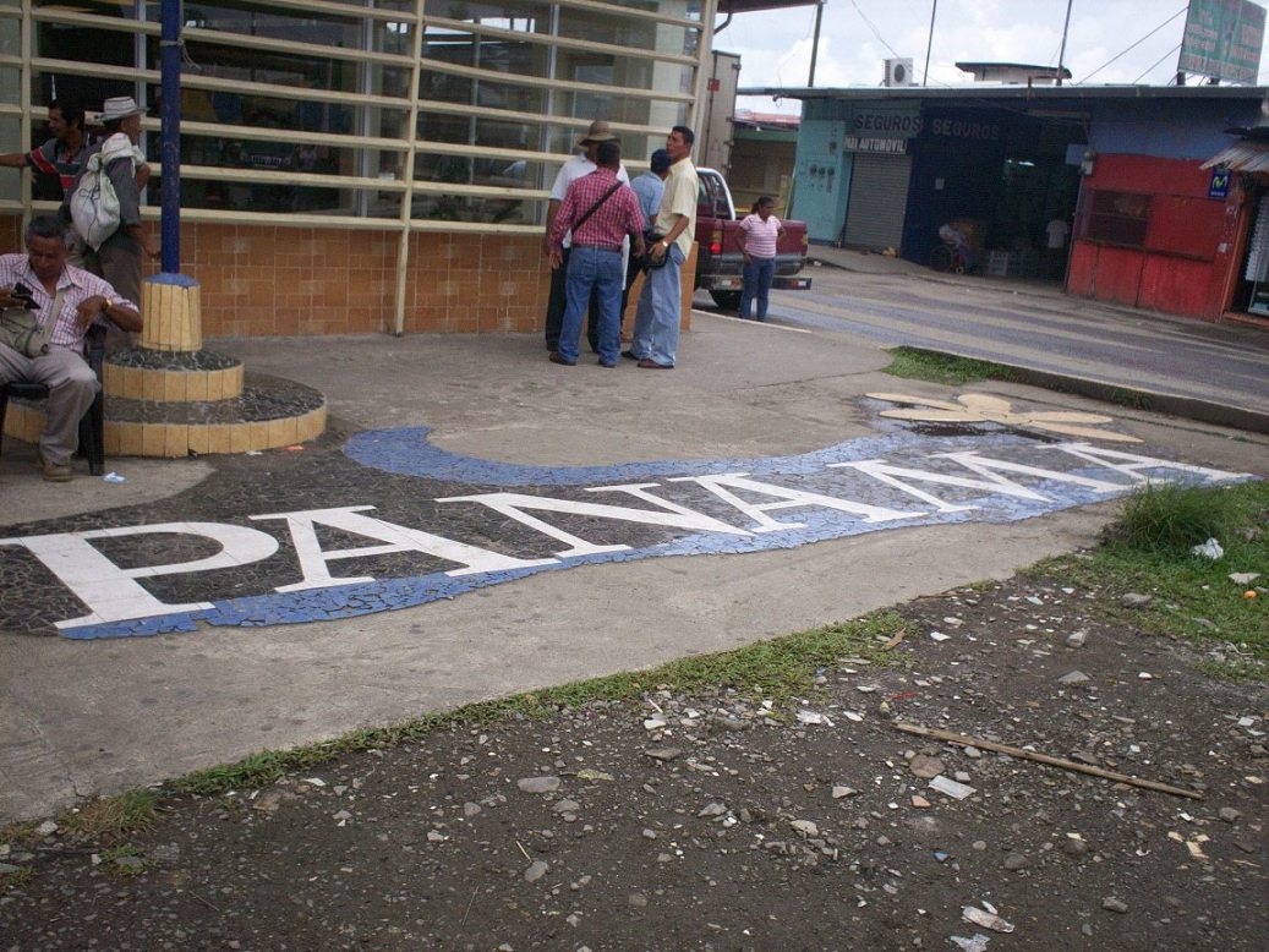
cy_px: 476
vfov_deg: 39.7
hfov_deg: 51.3
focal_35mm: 36
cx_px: 634
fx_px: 1320
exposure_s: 1/372
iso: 100
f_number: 4.5
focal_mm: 6
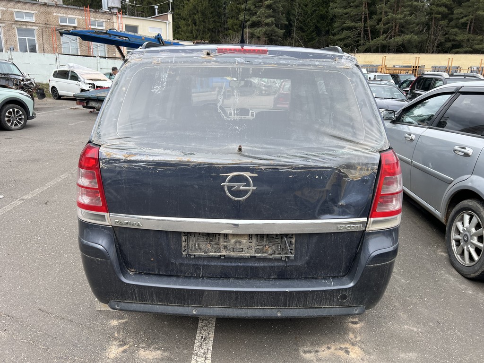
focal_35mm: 26
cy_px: 182
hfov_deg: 67.3
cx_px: 242
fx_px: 364
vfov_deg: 53.1
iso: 50
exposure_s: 1/1124
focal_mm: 5.7
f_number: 1.5
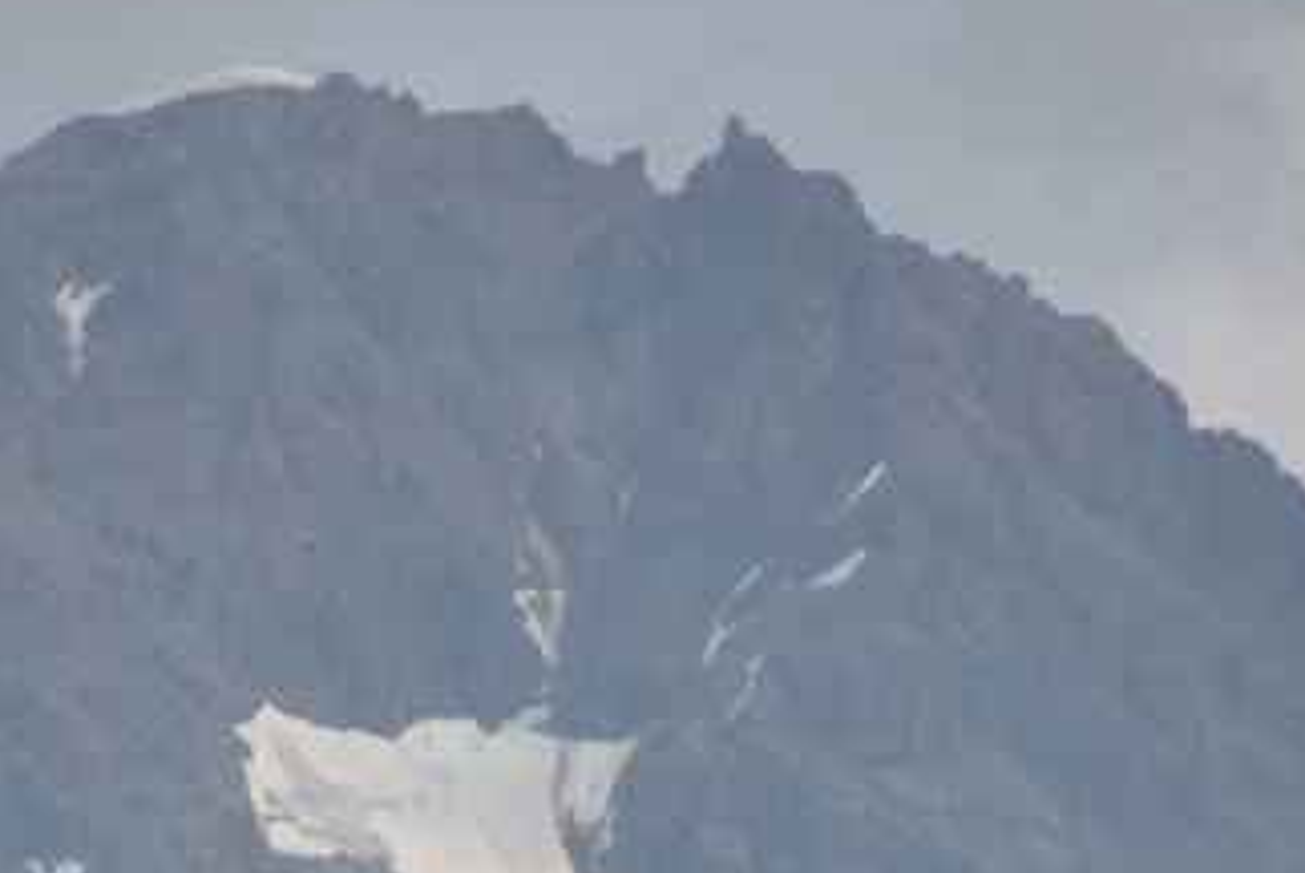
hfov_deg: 1.7
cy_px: 1669
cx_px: 444
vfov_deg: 1.2
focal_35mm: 1188
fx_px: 43103
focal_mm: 300
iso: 100
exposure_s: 1/640
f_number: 5.6
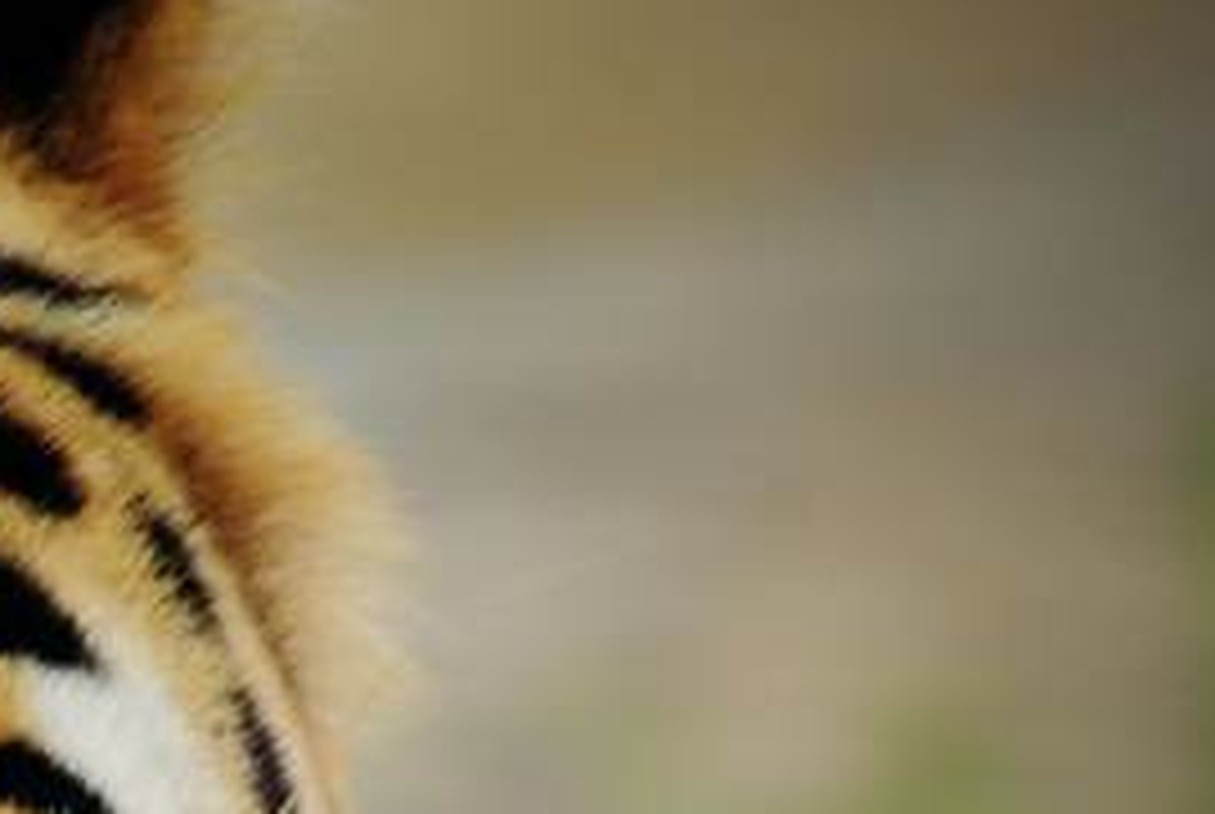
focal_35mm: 1136
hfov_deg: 1.8
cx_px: -351
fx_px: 38403
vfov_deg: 1.2
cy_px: 1165
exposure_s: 1/40
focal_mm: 300
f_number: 5.6
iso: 200
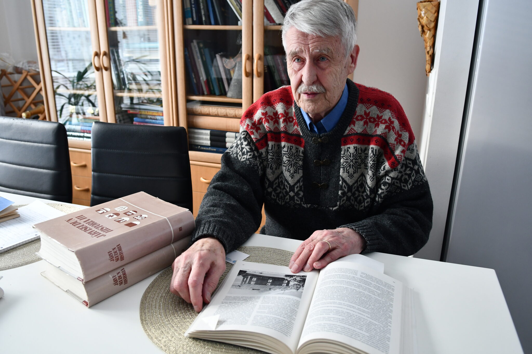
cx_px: 266
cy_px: 177
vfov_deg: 47.9
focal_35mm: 27
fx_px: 399
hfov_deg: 67.4
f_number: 3.5
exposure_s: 1/50
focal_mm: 18
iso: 800
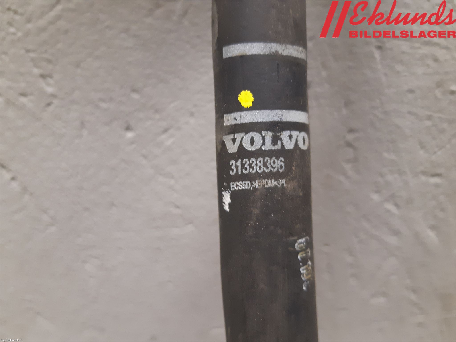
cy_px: 171
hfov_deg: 67.3
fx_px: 343
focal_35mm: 26
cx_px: 228
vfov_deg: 53.1
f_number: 1.7
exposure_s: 1/33
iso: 200
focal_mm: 3.93
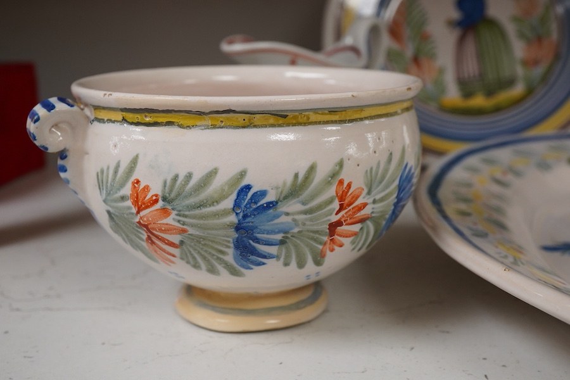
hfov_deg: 43.6
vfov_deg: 29.9
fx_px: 712
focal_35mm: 45
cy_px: 190
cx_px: 285
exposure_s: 1/125
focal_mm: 30
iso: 1250
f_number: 10
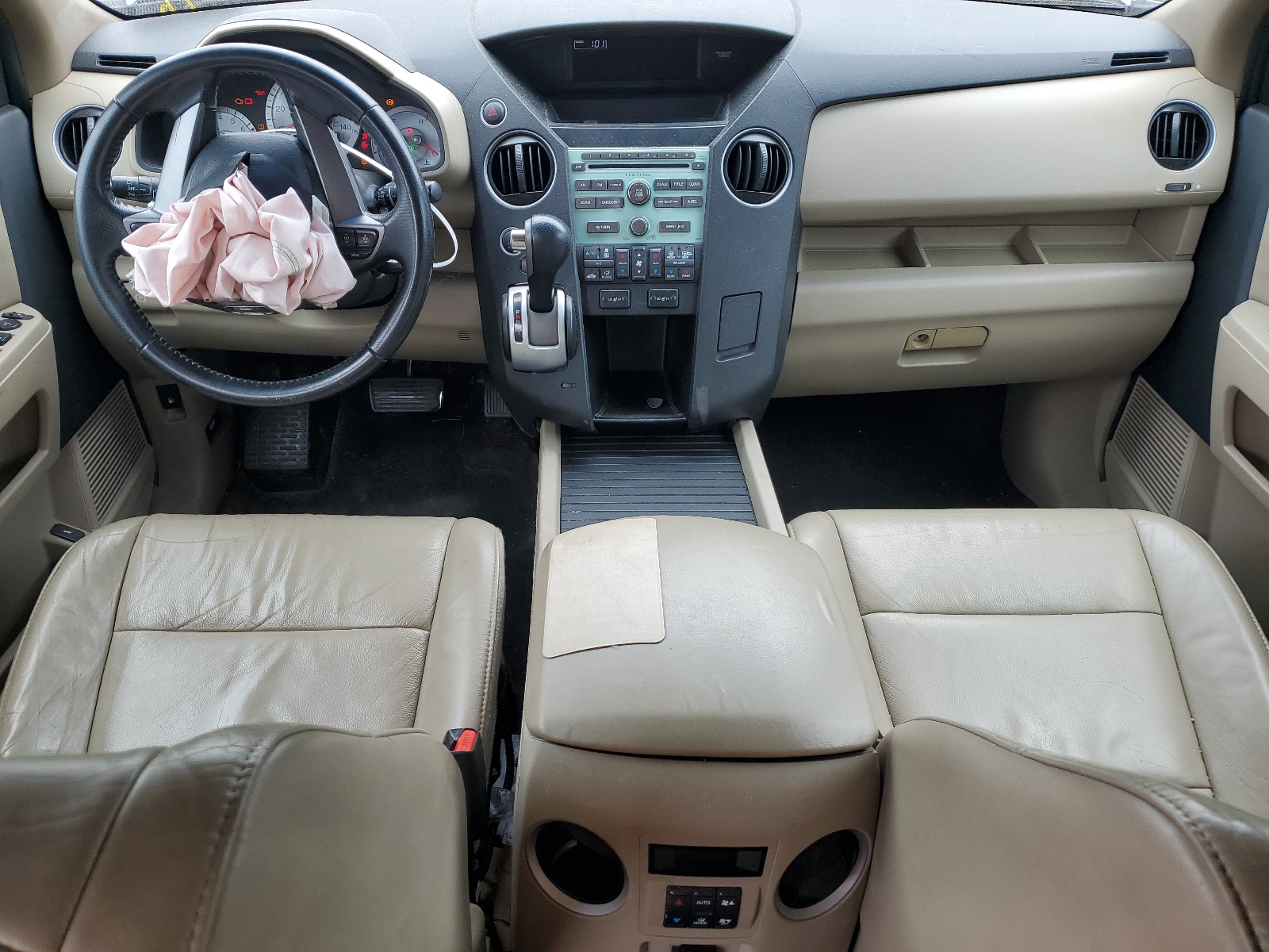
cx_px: 634
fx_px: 953
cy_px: 476
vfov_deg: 53.1
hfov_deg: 67.3
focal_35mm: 26
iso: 50
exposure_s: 1/152
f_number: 1.5
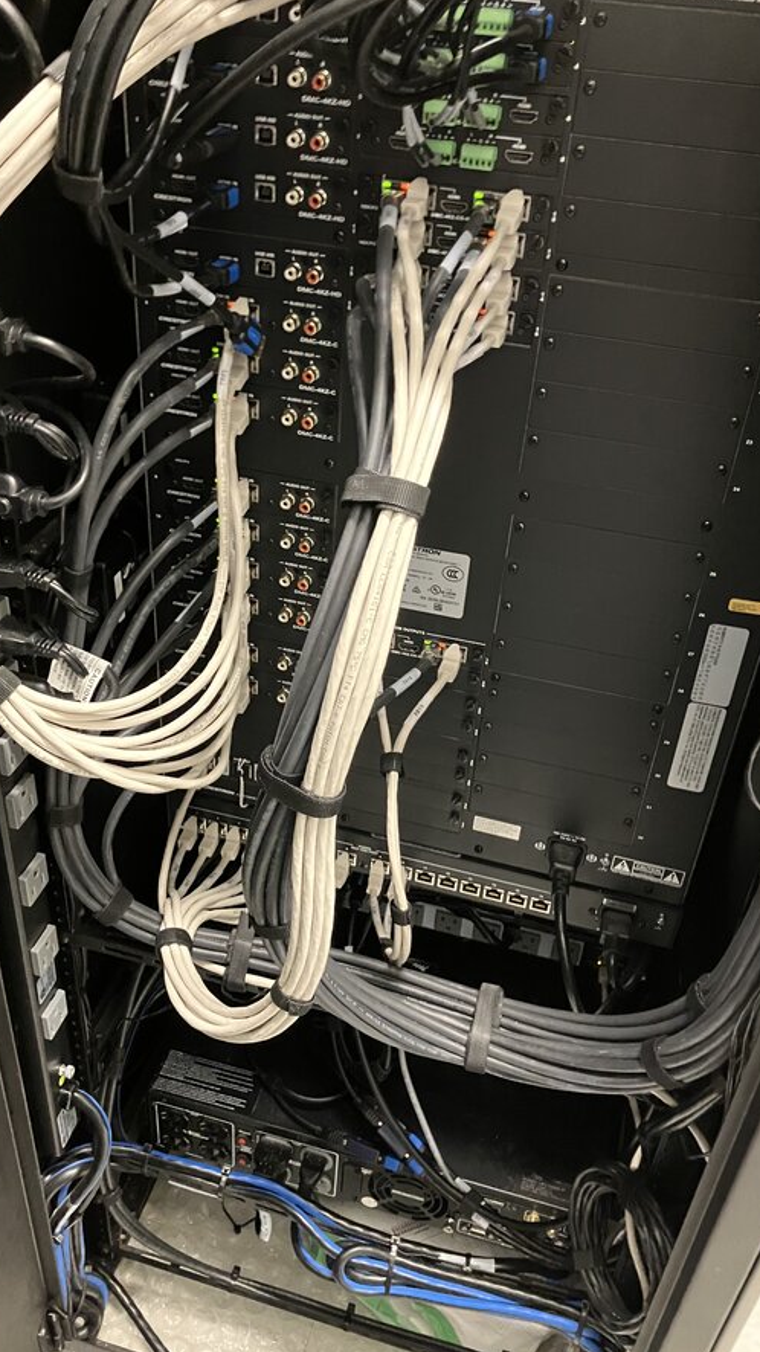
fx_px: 1111
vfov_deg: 62.6
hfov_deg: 37.8
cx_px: 370
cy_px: 678
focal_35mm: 31
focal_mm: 3.99
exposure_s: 1/30
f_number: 1.8
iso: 640
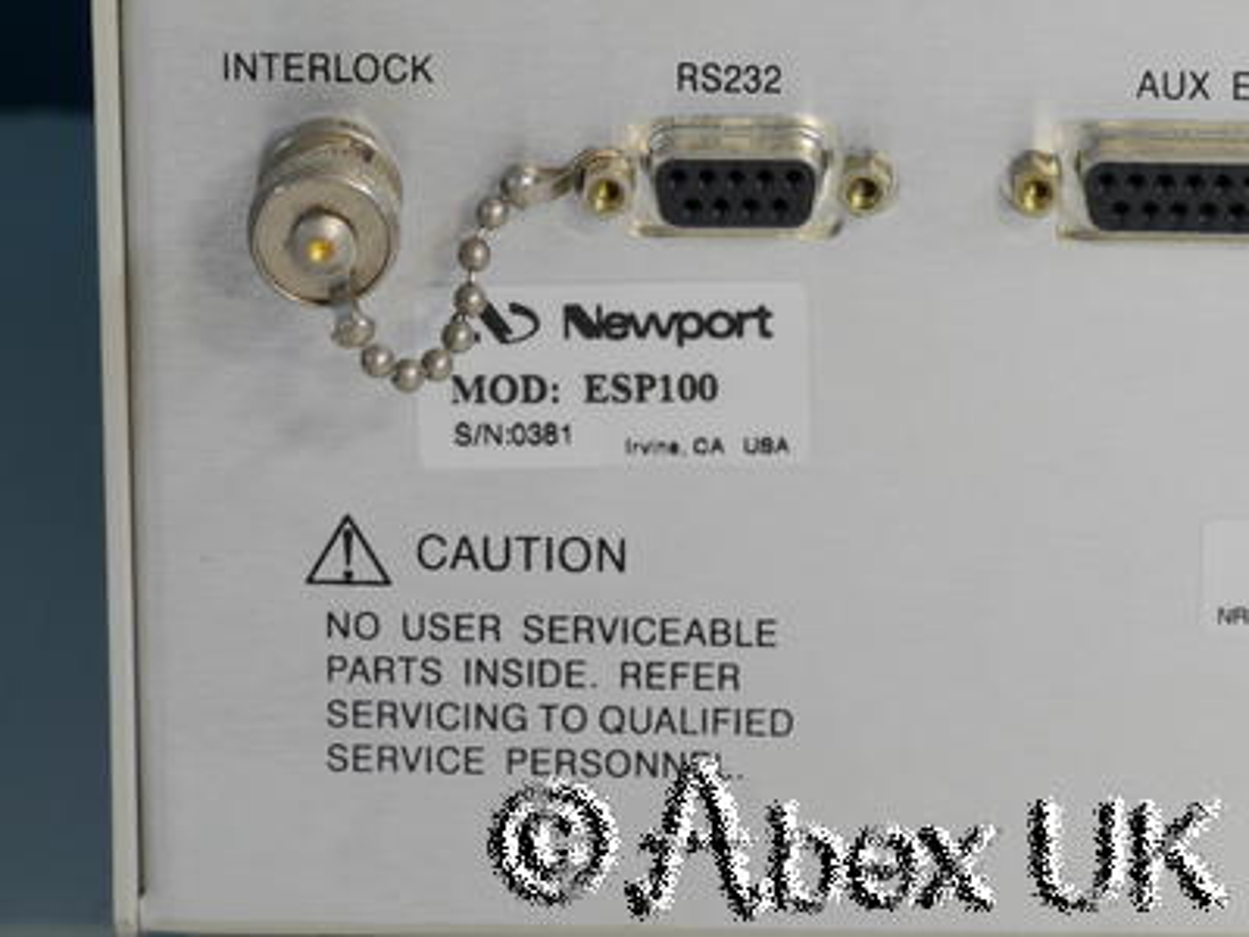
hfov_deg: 7.1
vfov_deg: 5.3
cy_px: 468
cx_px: 624
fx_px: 10103
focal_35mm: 280
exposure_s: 1/3.2
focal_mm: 140
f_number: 14
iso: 400
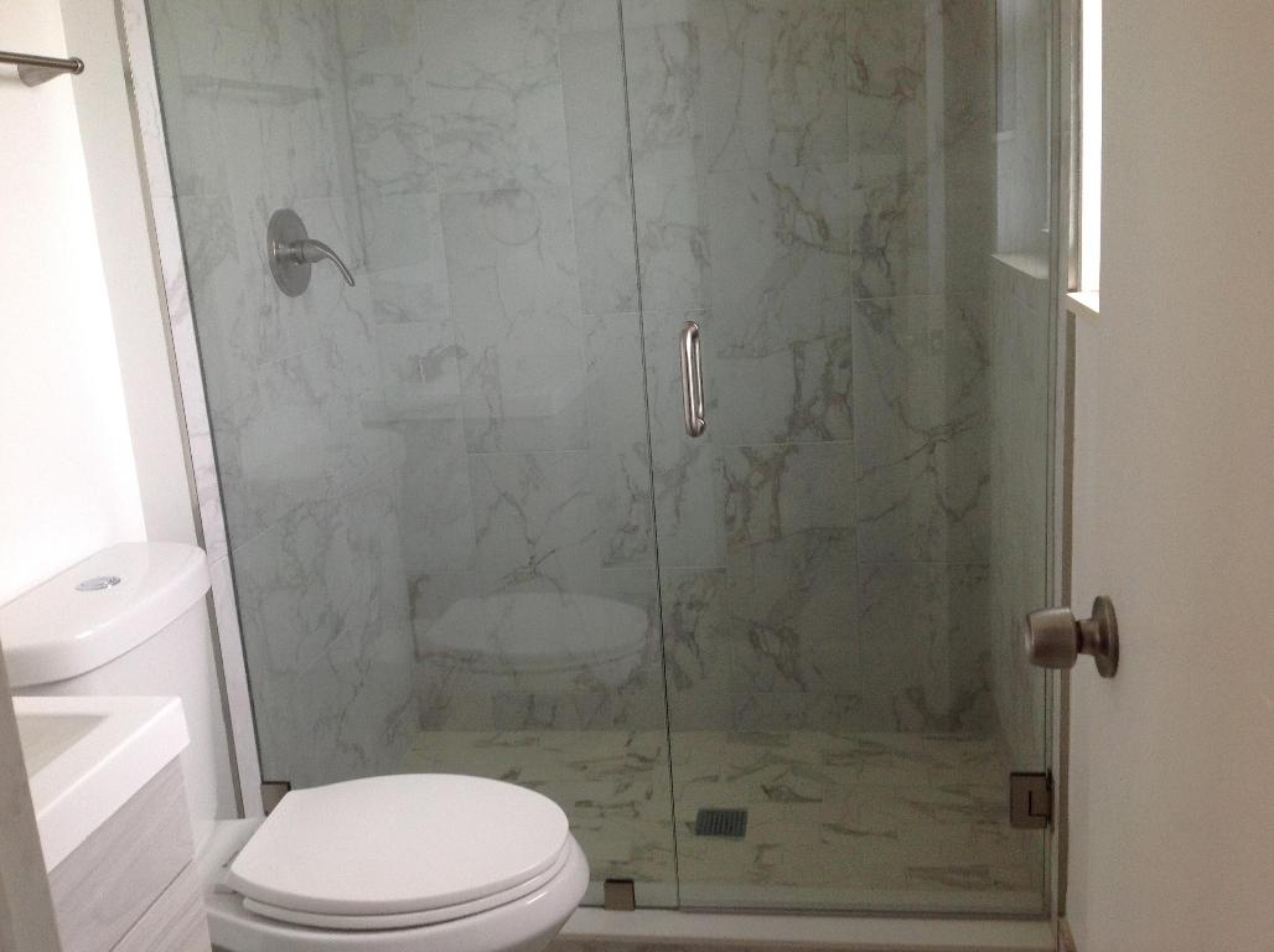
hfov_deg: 52.7
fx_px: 1286
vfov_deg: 40.6
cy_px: 476
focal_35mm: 35
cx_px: 637
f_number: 2.4
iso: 80
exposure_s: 1/120
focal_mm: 4.28
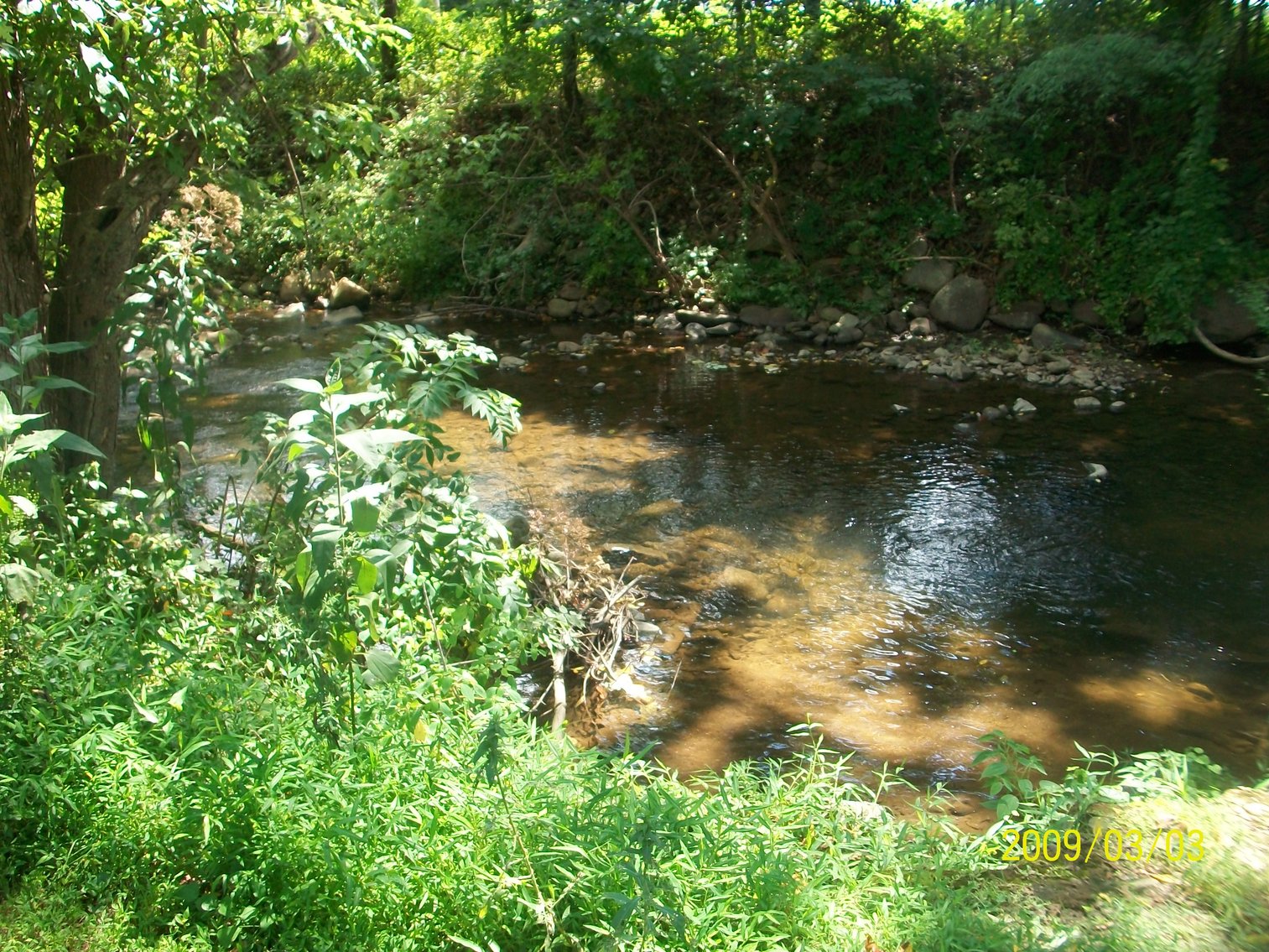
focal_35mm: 34
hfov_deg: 54.0
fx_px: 1247
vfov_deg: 41.8
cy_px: 476
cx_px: 634
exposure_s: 1/160
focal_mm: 5.7
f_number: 2.8
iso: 80
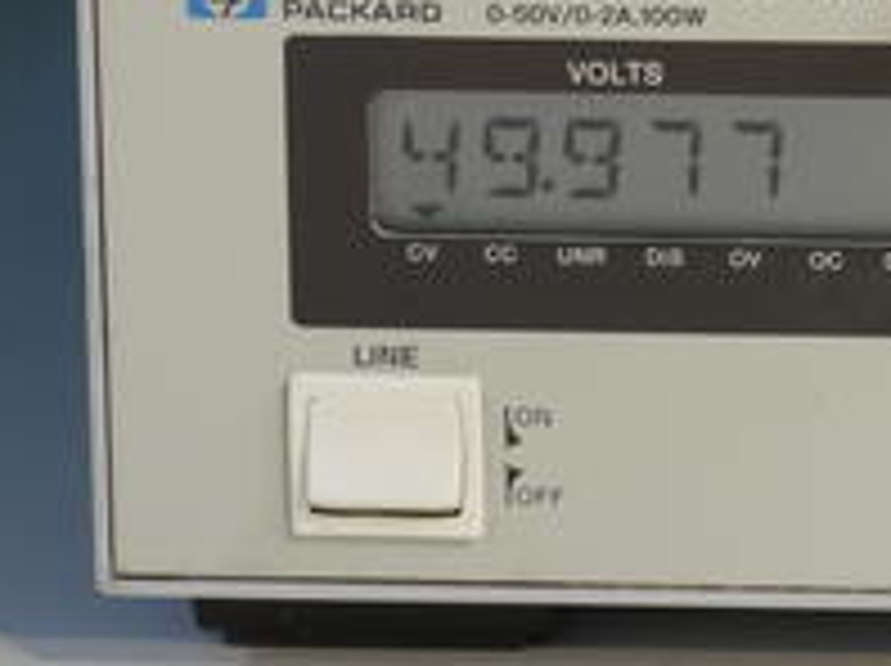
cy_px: 382
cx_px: 814
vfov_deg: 3.4
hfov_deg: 4.5
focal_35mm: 441
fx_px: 11337
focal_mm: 109
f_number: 13
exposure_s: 1/2.5
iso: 400
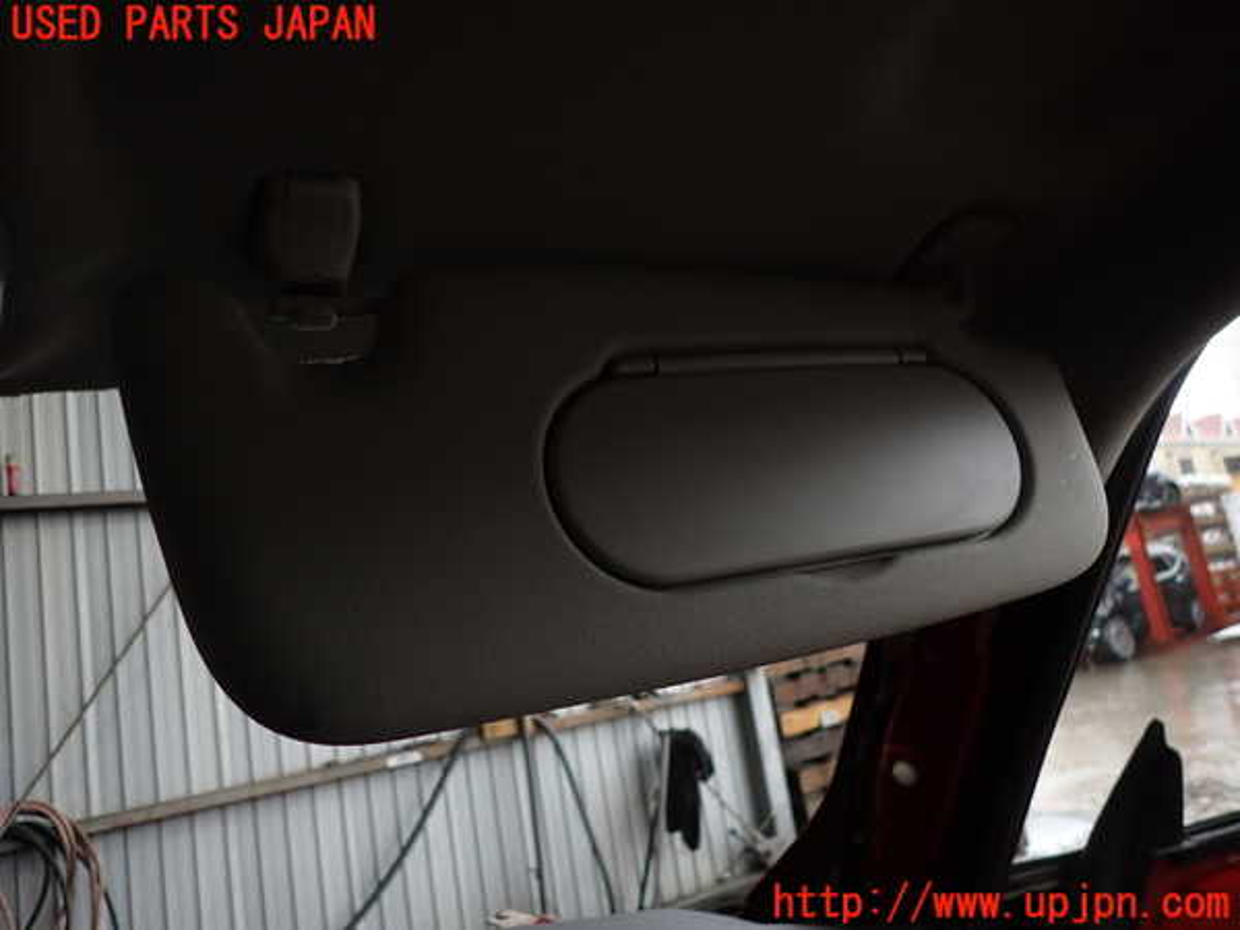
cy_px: 465
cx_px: 620
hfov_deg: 69.4
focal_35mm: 25
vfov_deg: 54.9
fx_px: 896
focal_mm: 4.5
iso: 100
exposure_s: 1/80
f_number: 2
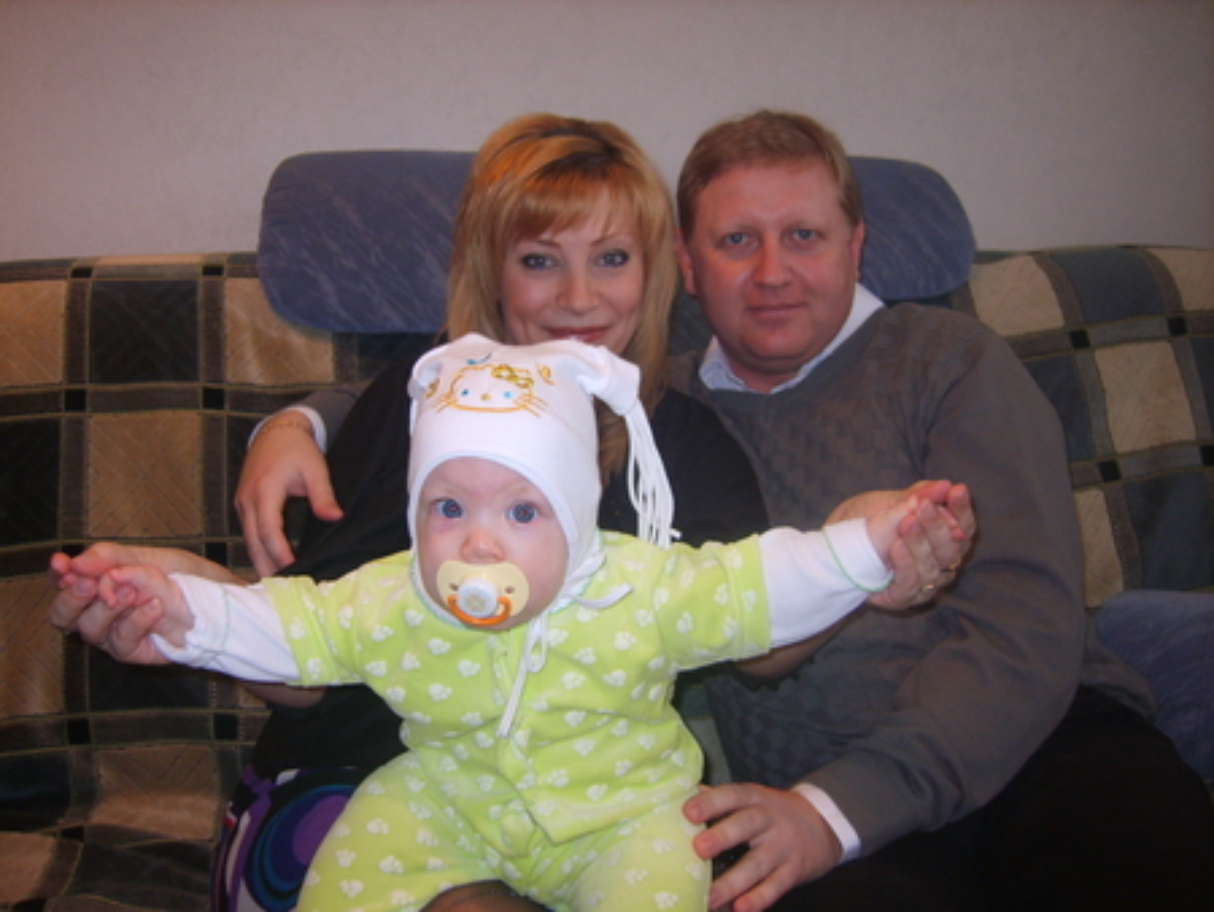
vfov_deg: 40.7
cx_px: 607
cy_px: 456
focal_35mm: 35
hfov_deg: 52.6
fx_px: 1228
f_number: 2.8
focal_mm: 7.4
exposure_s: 1/30
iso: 100
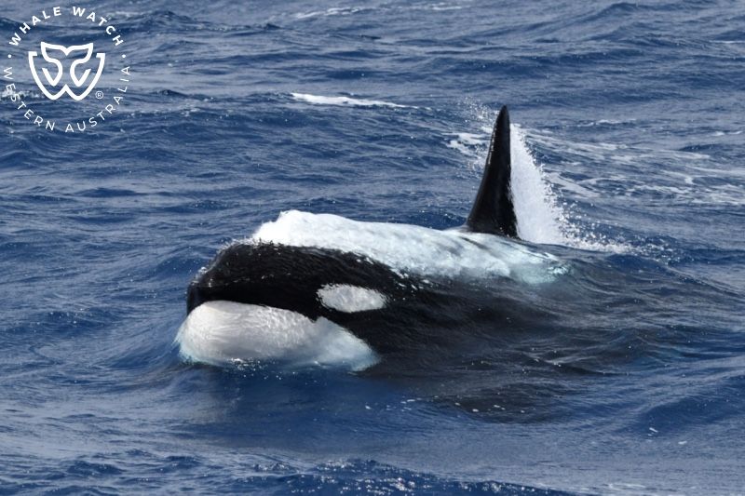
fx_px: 6207
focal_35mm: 300
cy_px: 248
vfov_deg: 4.6
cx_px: 372
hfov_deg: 6.9
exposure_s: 1/8000
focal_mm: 300
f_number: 5.6
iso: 900
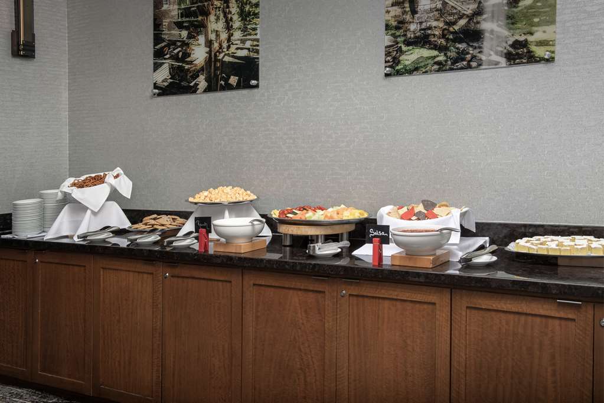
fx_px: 638
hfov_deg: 50.7
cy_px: 202
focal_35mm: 38
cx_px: 302
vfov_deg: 35.1
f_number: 11
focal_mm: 38
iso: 400
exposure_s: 1/250
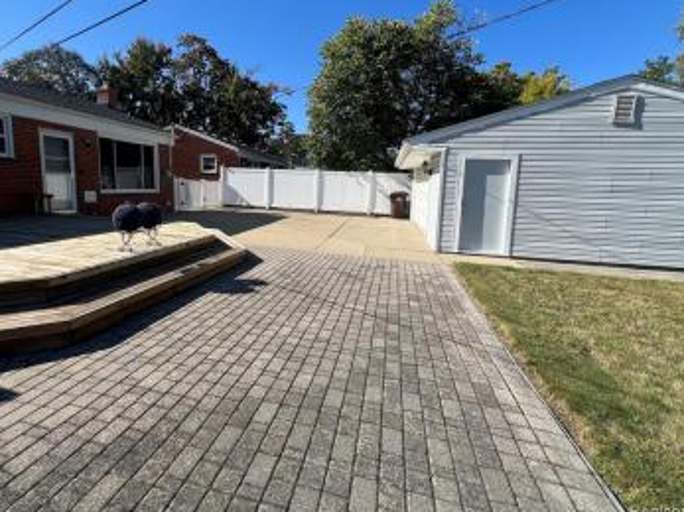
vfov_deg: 81.4
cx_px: 313
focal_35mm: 15
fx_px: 296
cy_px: 228
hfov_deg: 98.0
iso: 32
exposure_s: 1/1647
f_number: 1.8
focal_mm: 1.57
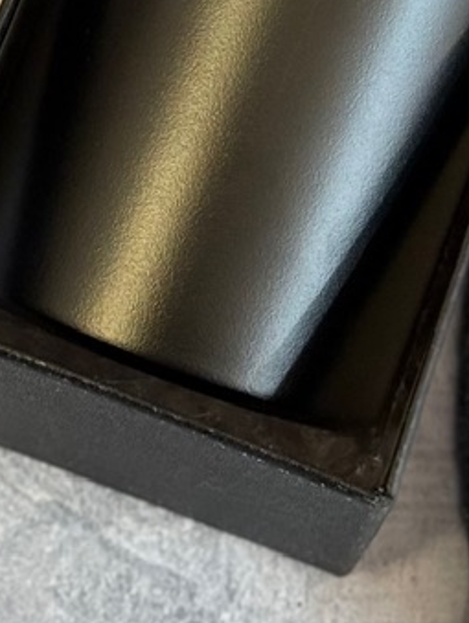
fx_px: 3264
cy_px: -204
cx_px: 239
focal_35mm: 181
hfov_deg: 8.2
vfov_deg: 10.7
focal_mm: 6.76
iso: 160
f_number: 1.78
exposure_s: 1/69
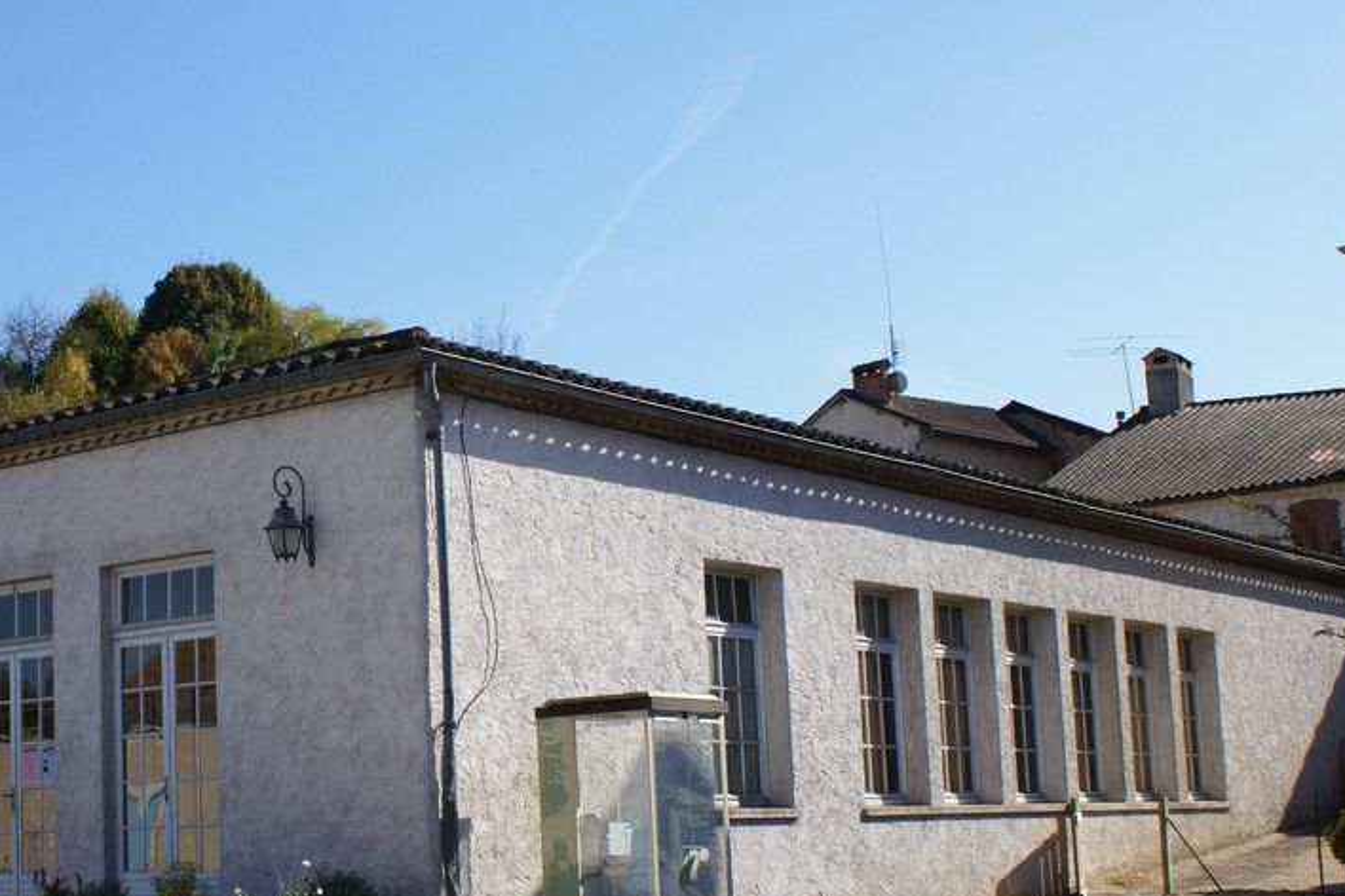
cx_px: 287
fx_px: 2092
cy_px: 502
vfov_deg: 24.2
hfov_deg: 34.6
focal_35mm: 56
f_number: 10
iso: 100
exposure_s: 1/200
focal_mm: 22
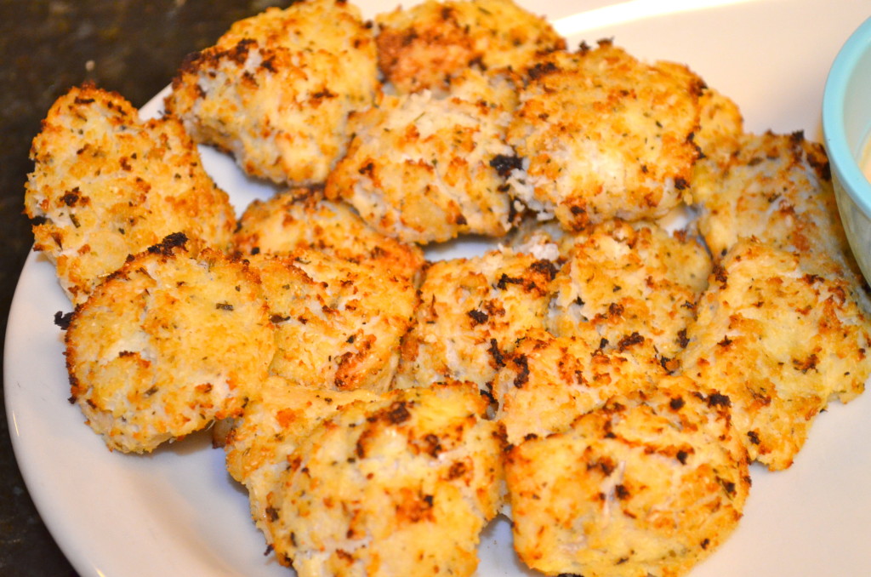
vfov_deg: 16.5
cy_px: 288
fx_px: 1992
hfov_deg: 24.7
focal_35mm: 82
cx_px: 436
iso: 1600
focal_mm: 55
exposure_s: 1/60
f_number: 5.6
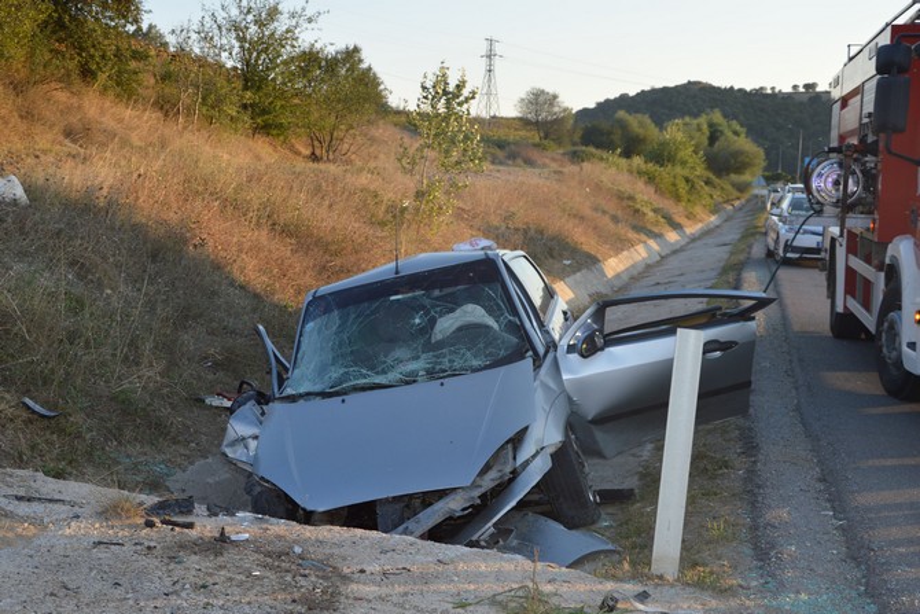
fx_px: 997
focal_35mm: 39
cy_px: 307
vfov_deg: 34.2
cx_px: 460
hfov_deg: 49.5
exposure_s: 1/200
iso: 100
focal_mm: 26
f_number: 4
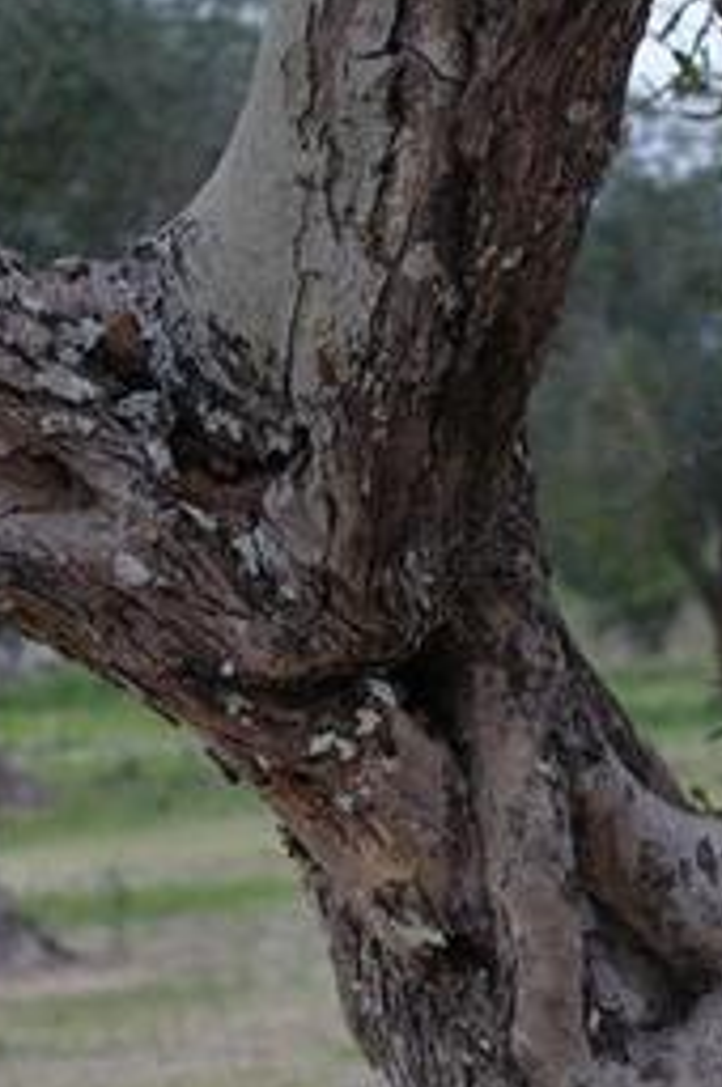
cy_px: 858
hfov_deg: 9.3
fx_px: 4374
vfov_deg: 14.1
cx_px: 790
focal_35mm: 145
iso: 160
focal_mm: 38
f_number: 5
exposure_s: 1/125
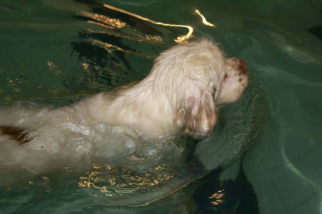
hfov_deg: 27.0
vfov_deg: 18.2
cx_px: 161
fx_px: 671
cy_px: 107
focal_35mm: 75
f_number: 5.6
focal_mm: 50
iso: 400
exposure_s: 1/80
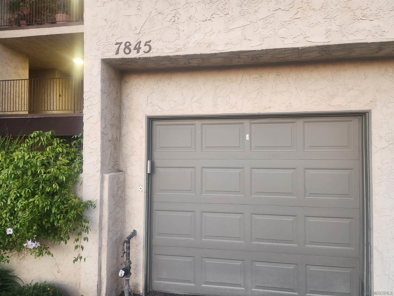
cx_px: 197
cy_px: 148
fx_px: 262
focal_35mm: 23
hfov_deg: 73.9
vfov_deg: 58.9
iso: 320
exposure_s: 1/120
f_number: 1.8
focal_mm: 5.4
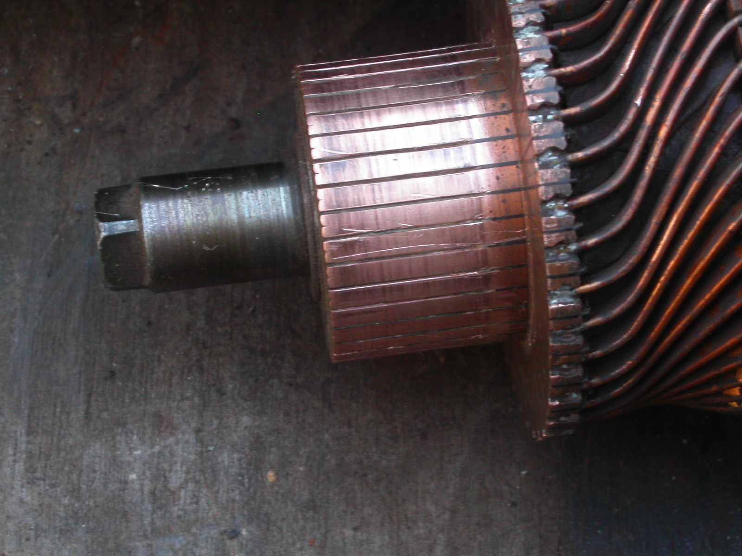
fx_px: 2444
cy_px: 278
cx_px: 371
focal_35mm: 114
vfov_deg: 13.0
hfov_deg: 17.3
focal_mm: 23.4
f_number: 5.6
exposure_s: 1/30
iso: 200
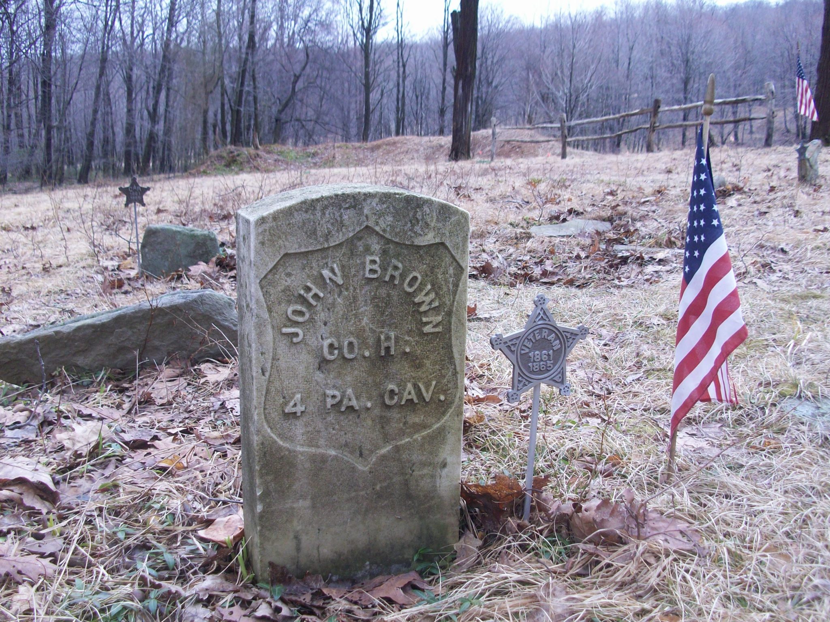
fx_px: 815
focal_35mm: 34
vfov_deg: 41.8
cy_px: 311
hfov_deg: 54.0
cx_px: 415
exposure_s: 1/183
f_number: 2.8
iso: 64
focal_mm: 5.7
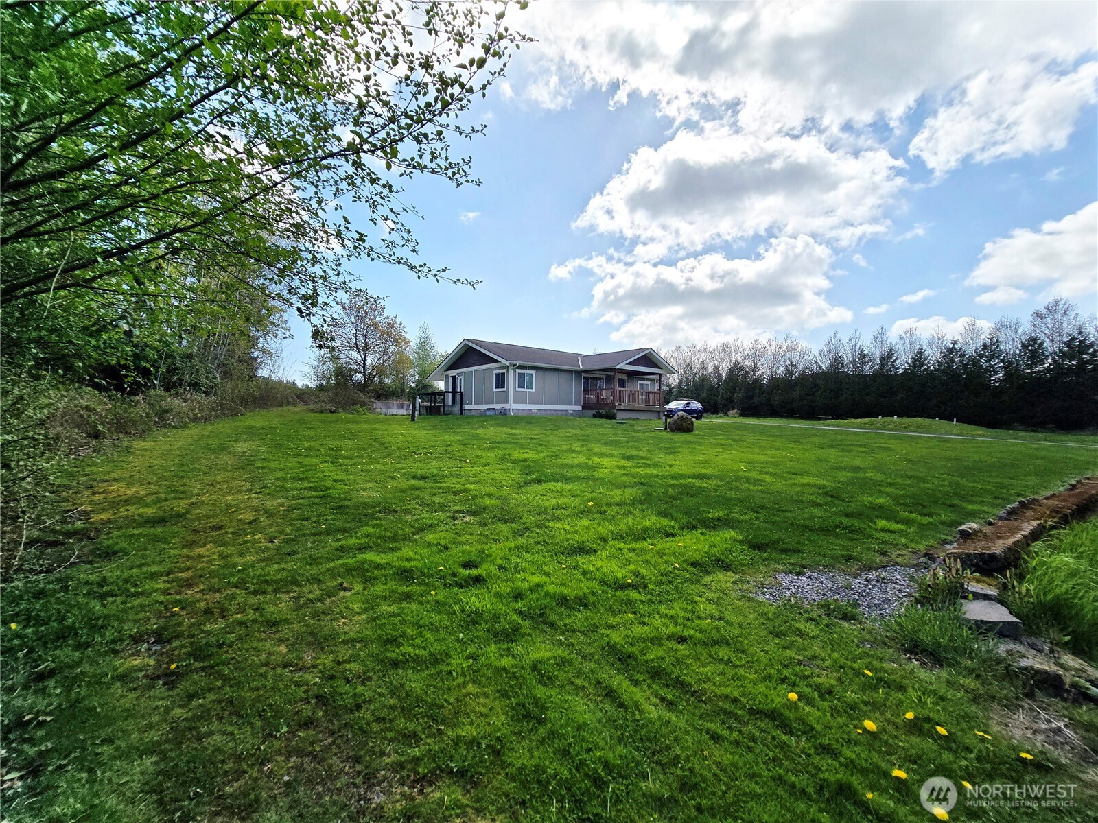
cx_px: 549
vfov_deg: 89.9
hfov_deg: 106.2
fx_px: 412
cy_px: 412
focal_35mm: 13
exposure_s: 1/3758
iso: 50
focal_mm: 2.2
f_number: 2.2
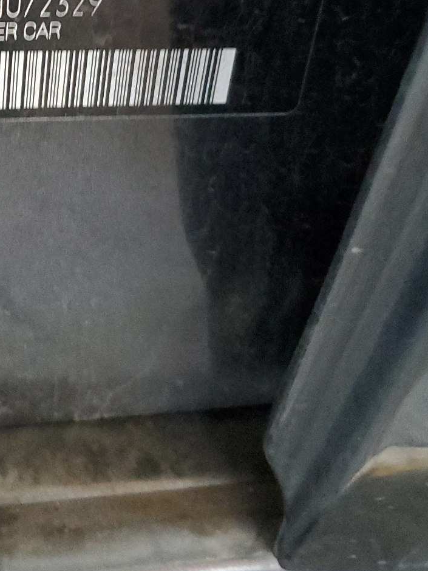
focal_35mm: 59
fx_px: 973
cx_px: -15
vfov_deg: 30.4
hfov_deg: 23.6
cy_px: 3
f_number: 1.5
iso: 603
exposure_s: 1/15
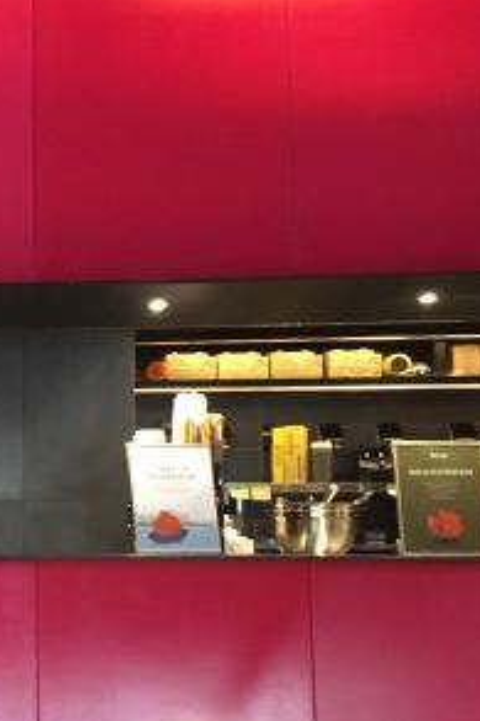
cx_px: -337
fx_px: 1442
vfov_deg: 28.0
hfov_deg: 16.4
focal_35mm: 72
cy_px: 459
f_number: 2.2
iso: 320
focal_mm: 4.15
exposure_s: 1/17
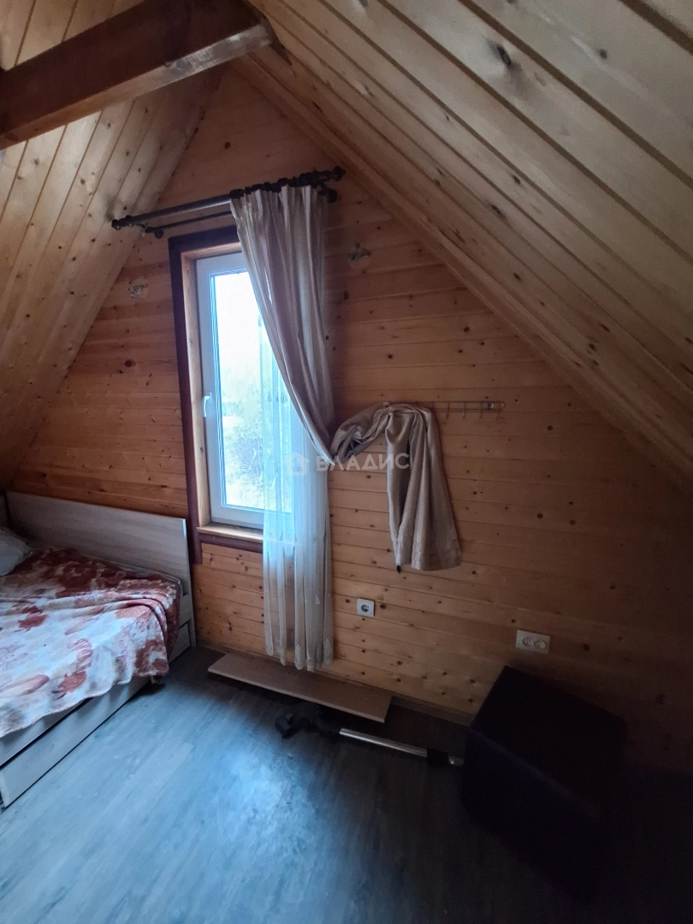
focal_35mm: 13
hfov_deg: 89.9
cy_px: 462
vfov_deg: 106.2
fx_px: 347
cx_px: 346
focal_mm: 1.74
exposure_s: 1/20
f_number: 2.2
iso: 800
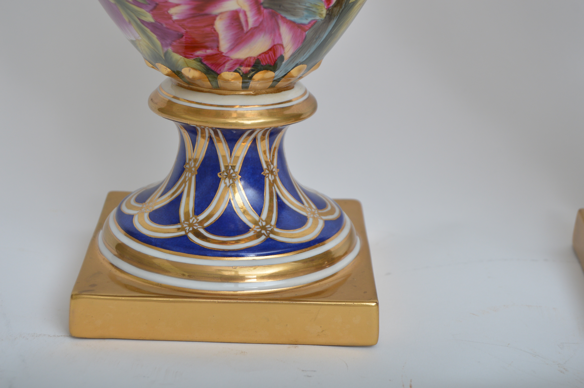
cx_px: 292
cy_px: 194
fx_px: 1337
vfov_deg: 16.5
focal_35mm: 82
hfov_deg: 24.6
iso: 200
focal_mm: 55
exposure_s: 1/200
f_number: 5.6
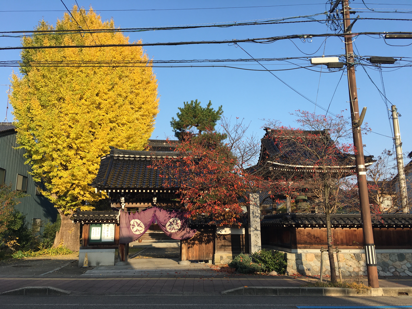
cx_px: 206
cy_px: 154
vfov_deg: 48.2
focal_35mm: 29
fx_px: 345
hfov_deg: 61.7
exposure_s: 1/725
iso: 25
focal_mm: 4.15
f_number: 2.2
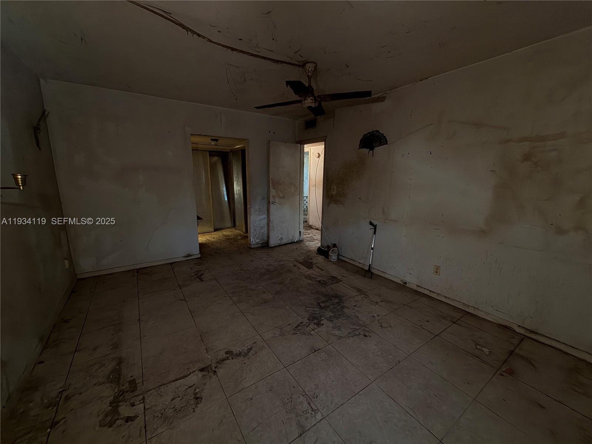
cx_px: 296
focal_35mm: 14
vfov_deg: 85.7
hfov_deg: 102.1
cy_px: 222
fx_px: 239
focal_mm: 2.22
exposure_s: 1/15
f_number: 2.2
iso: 500
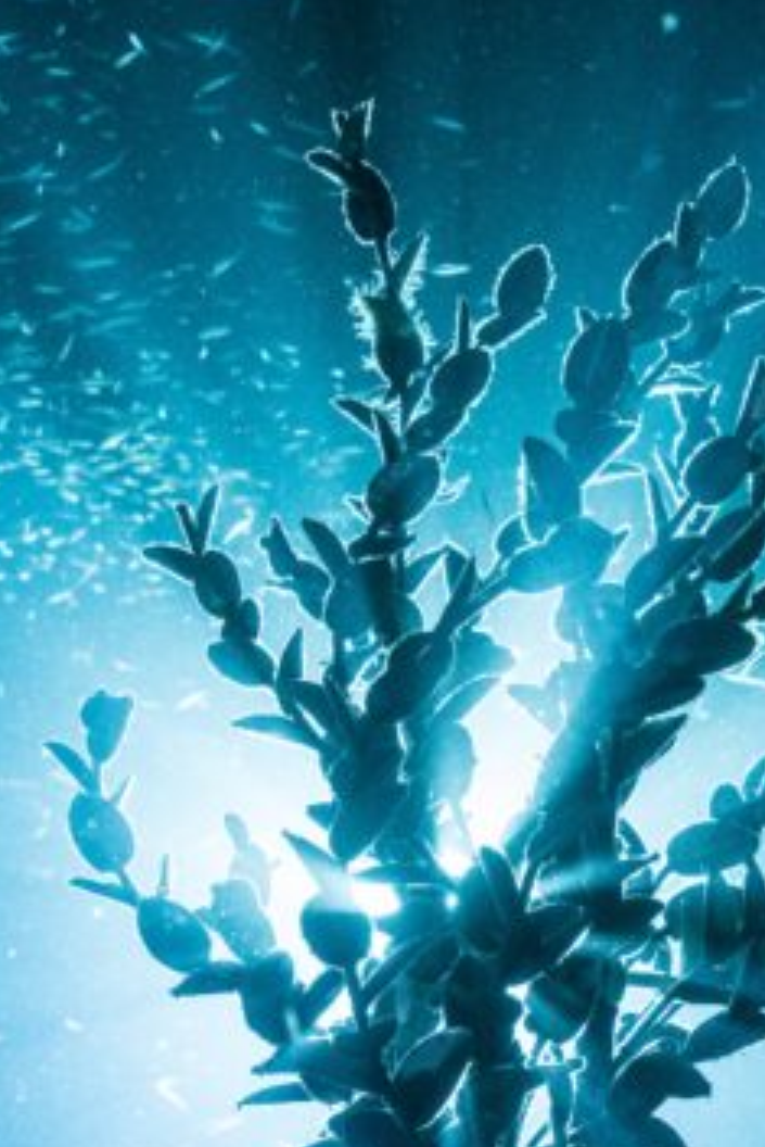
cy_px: 958
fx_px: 2961
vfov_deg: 21.6
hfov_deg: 14.6
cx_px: 685
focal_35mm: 93
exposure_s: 1/25
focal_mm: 32
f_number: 4.5
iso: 1000
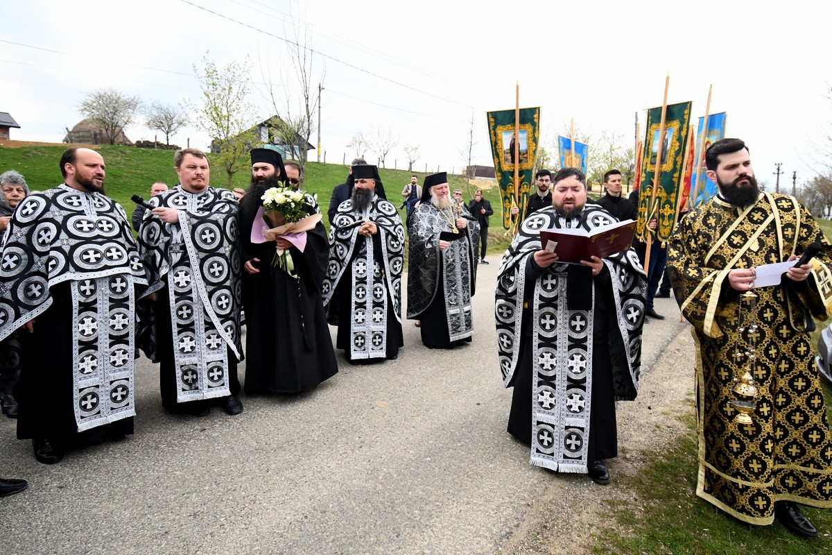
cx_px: 416
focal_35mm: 15
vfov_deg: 77.3
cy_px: 278
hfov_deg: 100.4
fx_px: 347
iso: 1250
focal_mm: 10
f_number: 4.5
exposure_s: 1/1250
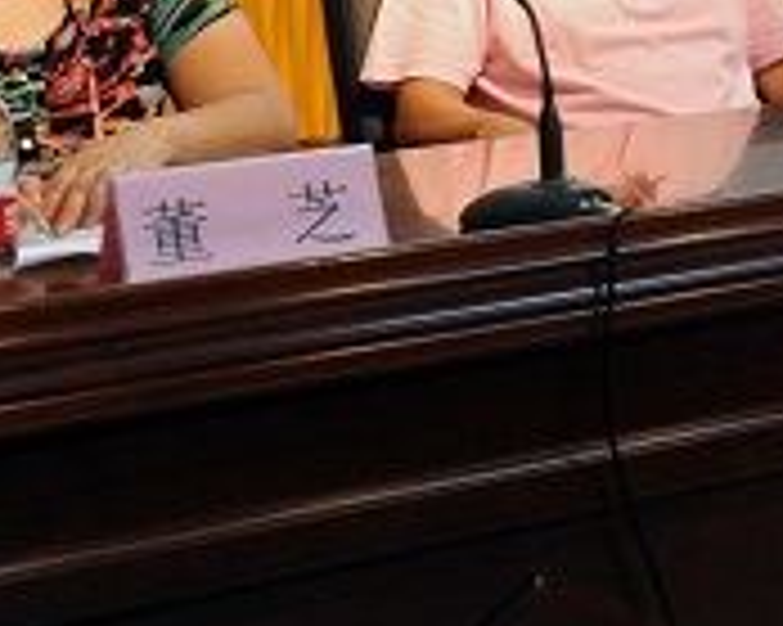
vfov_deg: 12.4
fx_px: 2779
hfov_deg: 15.0
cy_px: -207
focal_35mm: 120
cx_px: 1136
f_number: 4
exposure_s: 1/50
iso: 3200
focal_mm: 35
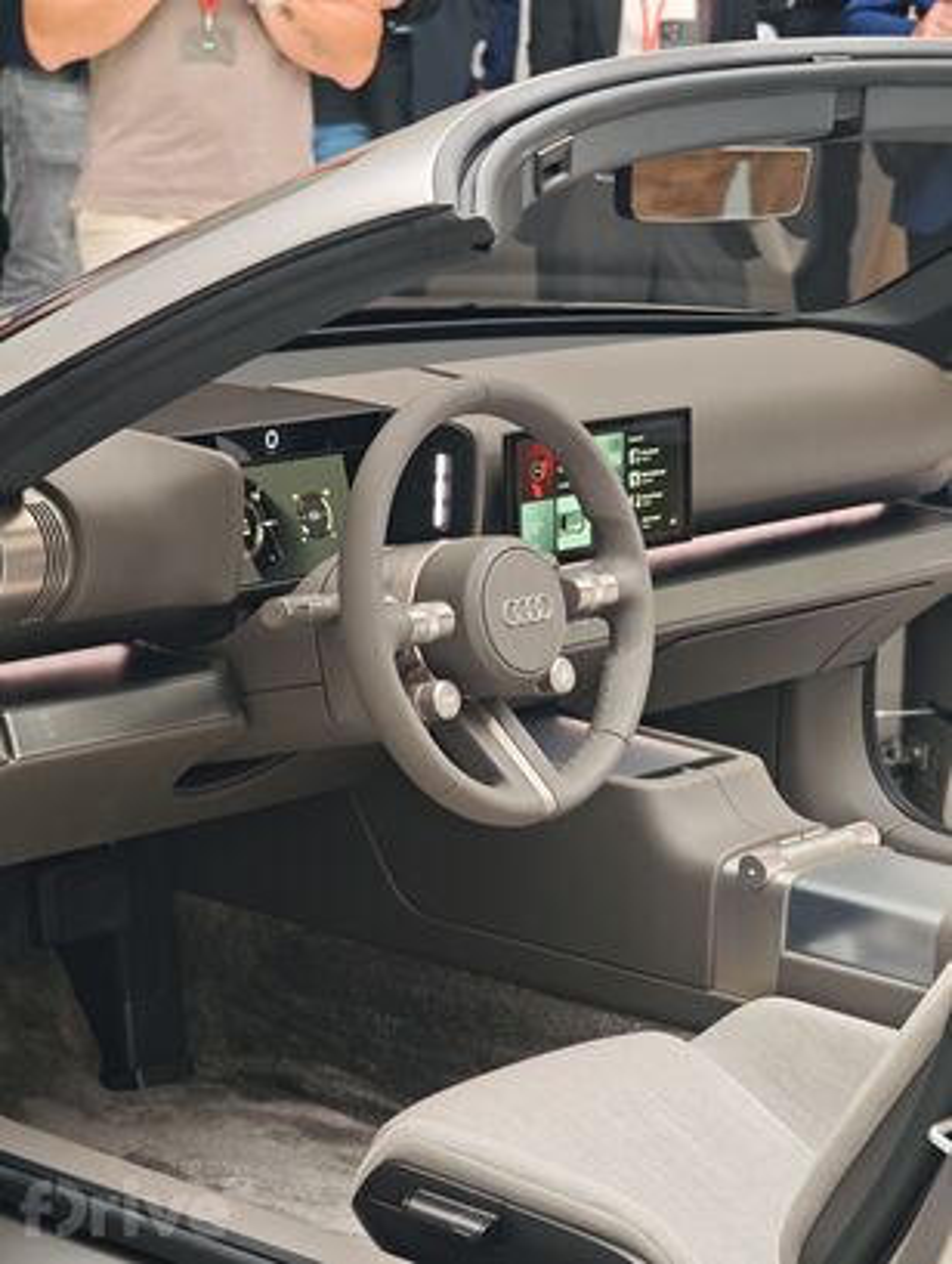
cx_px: 476
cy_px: 632
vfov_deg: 19.6
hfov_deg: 14.8
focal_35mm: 100
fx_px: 3657
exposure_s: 1/52.2
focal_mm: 25.1
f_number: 2.6
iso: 1000
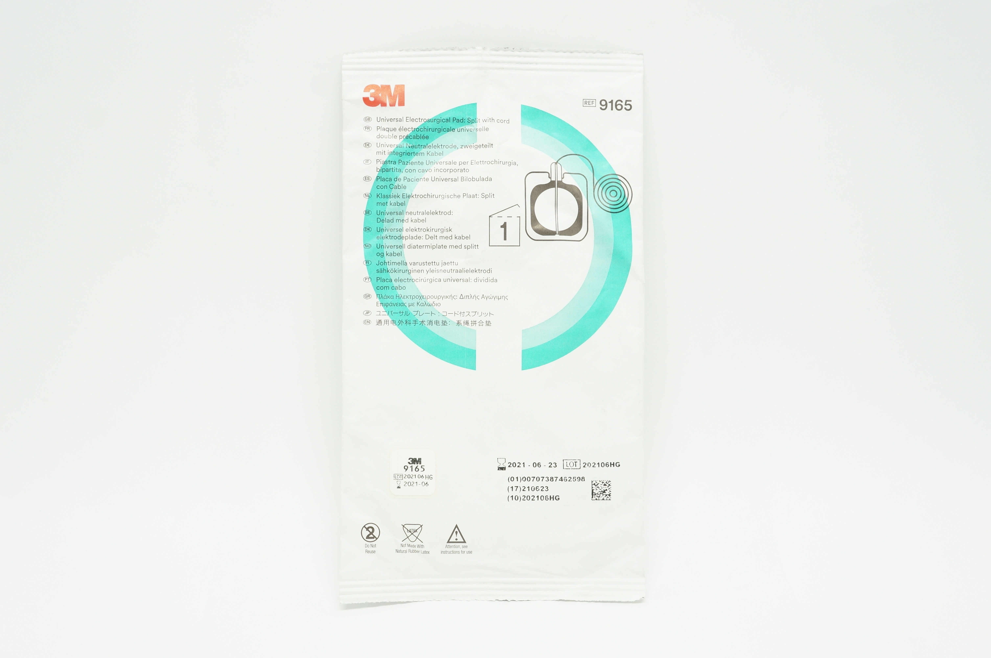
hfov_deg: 46.4
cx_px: 496
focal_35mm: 42
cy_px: 329
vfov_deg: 31.8
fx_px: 1155
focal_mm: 28
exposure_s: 1/30
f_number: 8
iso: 400
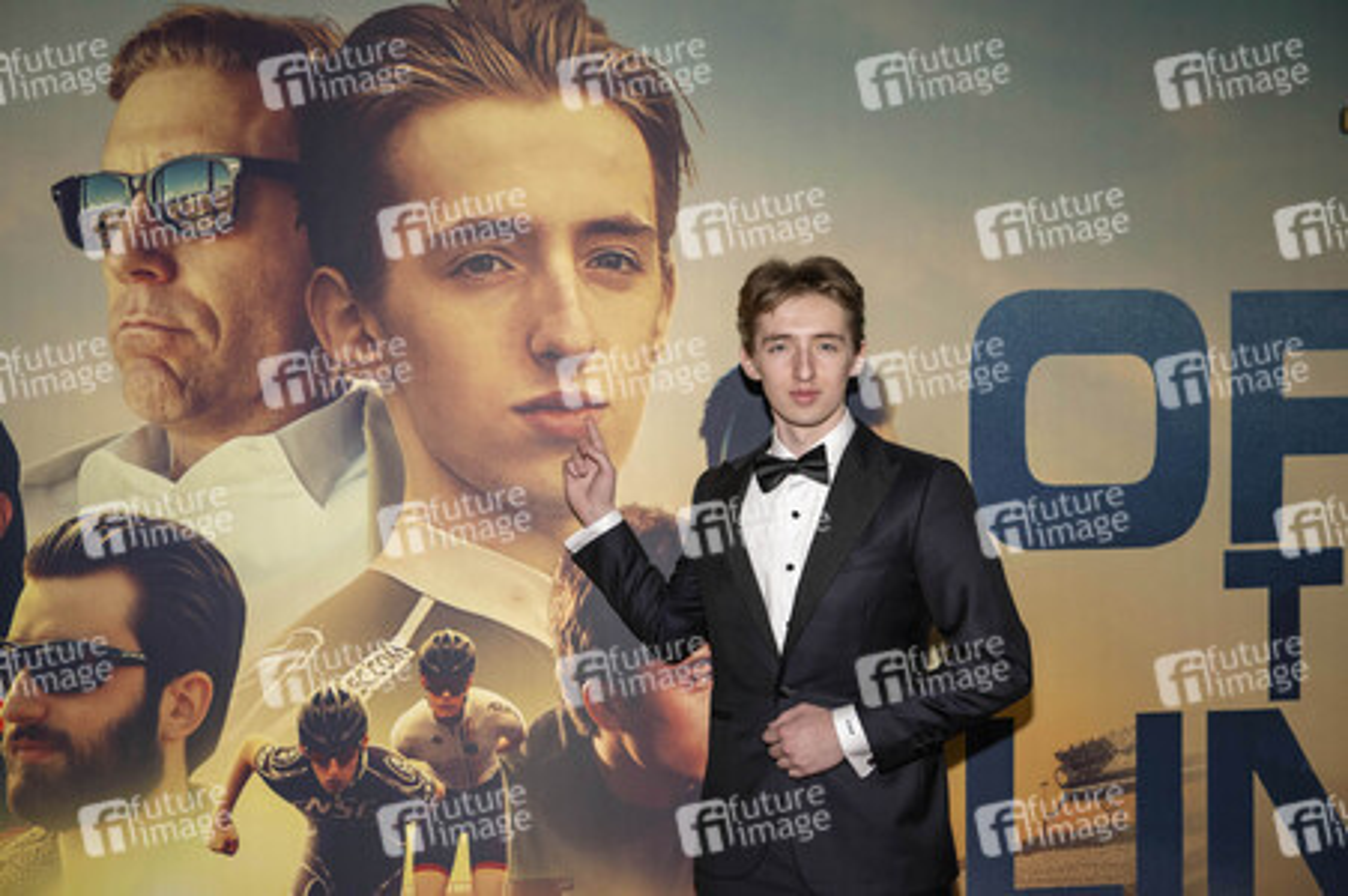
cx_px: 674
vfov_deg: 37.8
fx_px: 1310
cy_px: 448
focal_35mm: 35
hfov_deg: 54.5
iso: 800
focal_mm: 35
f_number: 4.5
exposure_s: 1/200
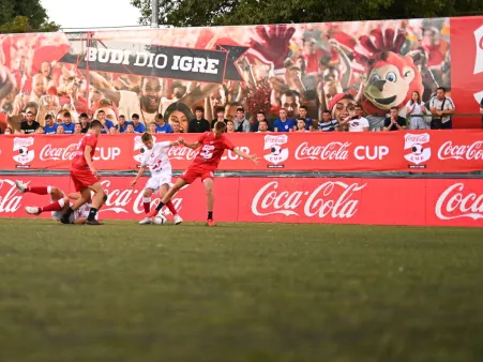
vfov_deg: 18.1
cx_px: 90
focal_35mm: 81
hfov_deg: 23.7
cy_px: 111
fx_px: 1130
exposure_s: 1/500
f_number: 1.6
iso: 640
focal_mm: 50
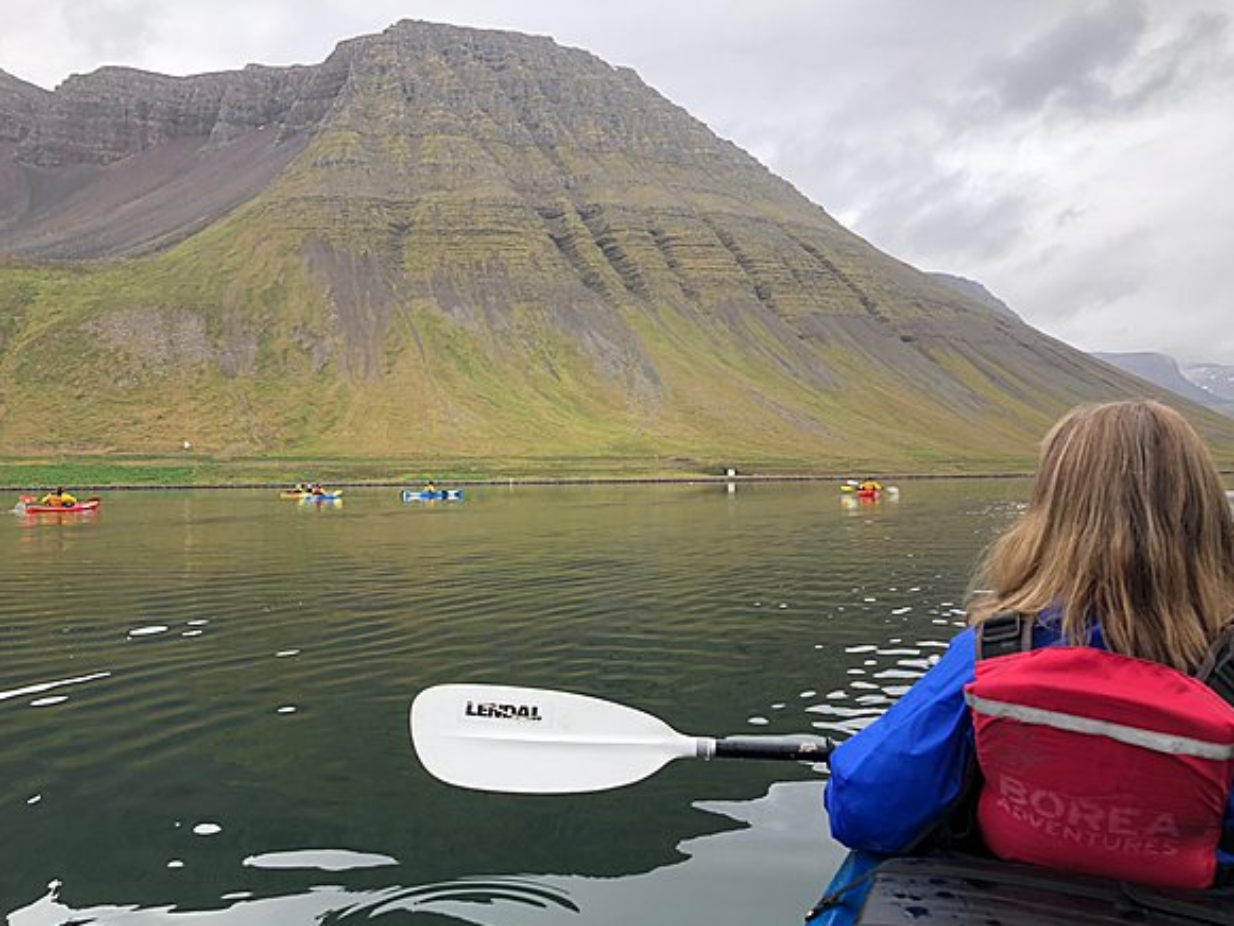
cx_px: 609
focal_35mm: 30
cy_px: 494
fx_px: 1070
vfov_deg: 46.8
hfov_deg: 60.0
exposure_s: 1/350
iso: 20
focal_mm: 4
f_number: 1.8
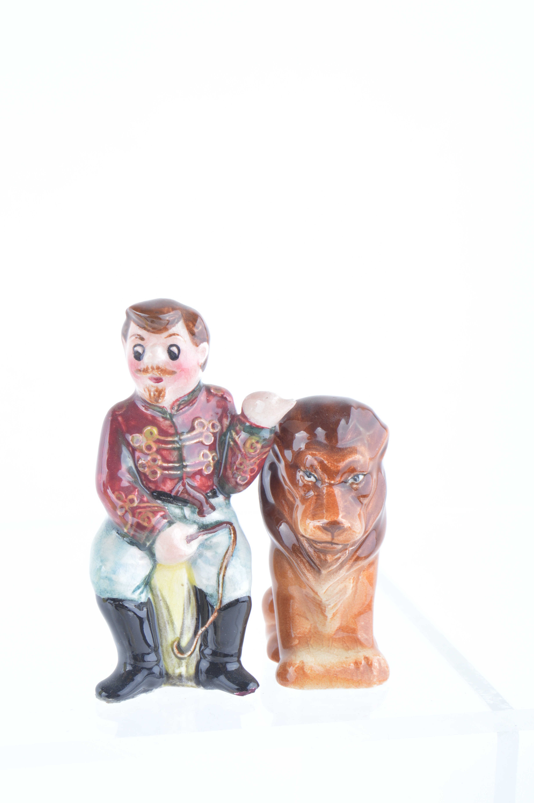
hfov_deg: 15.2
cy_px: 422
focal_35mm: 90
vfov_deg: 22.8
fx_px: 1996
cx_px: 262
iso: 100
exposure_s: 1/30
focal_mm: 55
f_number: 10
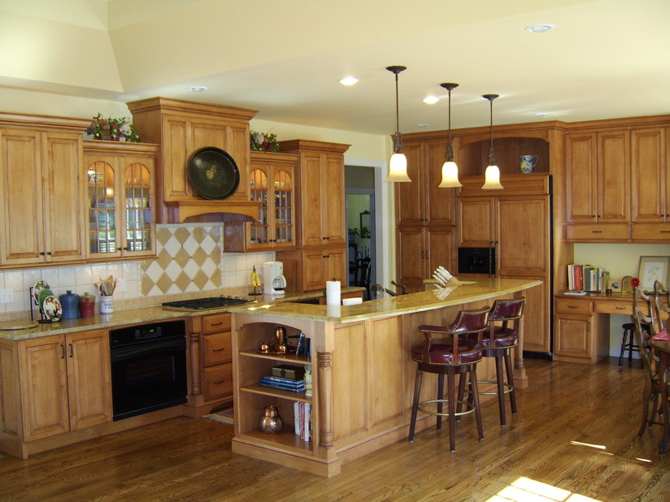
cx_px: 335
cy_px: 251
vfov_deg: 45.4
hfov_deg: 58.4
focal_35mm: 31
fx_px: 600
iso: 141
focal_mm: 8.13
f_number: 2.7
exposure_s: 1/30
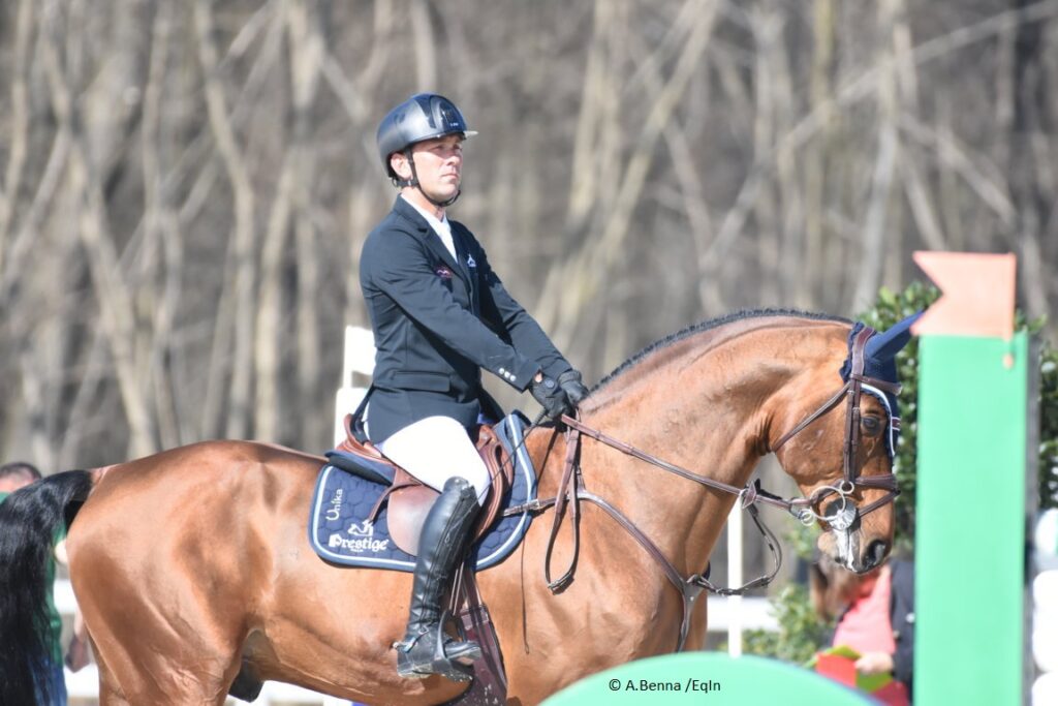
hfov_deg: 2.9
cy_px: 353
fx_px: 21162
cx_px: 529
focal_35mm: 720
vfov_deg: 1.9
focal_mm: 480
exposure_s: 1/1600
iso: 800
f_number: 5.6
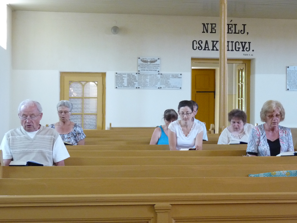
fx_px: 566
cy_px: 112
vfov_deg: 22.3
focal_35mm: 66
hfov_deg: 29.4
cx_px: 148
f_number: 3.2
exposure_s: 1/20
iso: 400
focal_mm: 8.2
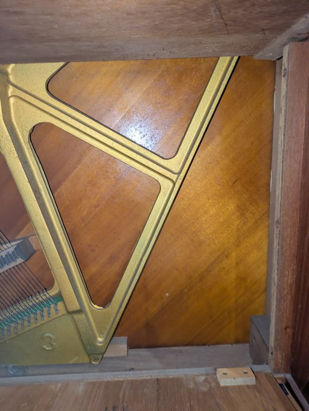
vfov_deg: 69.4
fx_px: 297
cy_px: 206
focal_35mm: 25
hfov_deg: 54.9
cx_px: 154
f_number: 1.89
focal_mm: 5.43
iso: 355
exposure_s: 1/40
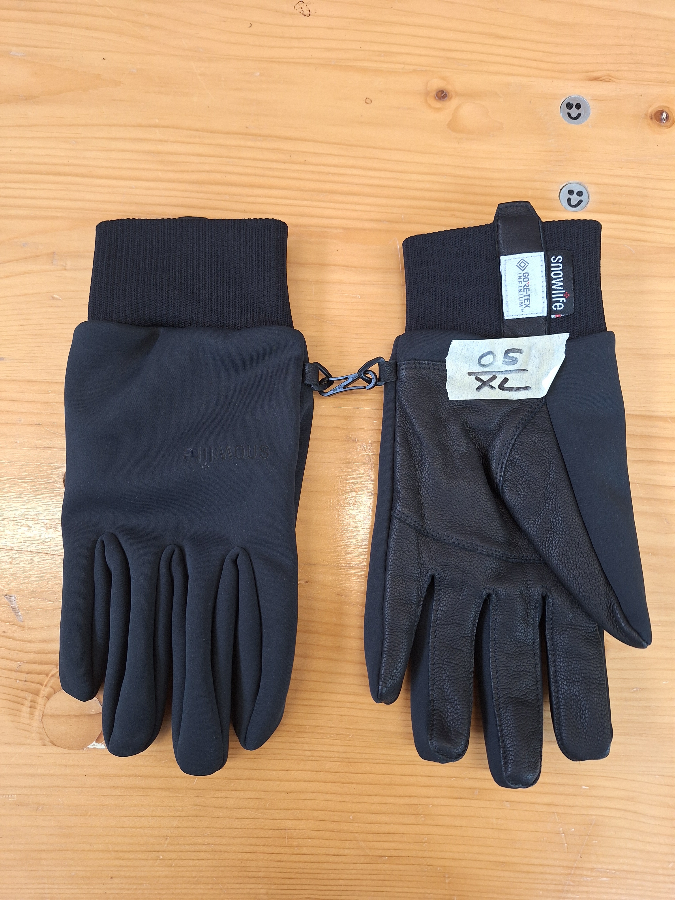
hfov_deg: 58.9
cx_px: 338
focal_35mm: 23
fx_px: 598
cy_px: 450
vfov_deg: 73.9
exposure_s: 1/50
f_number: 1.8
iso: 250
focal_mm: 5.54
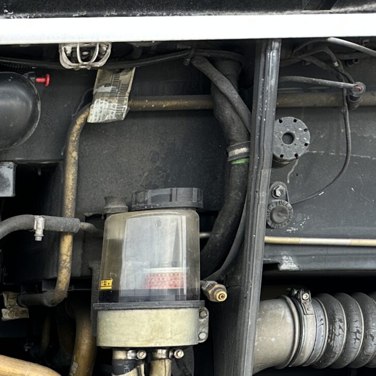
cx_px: -170
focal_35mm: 74
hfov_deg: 20.4
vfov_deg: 21.5
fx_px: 909
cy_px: 463
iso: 64
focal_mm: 6.86
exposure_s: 1/121
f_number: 1.78
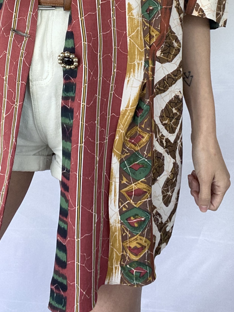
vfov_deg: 31.9
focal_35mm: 57
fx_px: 514
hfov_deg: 25.6
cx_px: 90
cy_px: 22
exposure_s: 1/95
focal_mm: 2.71
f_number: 2.2
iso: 100
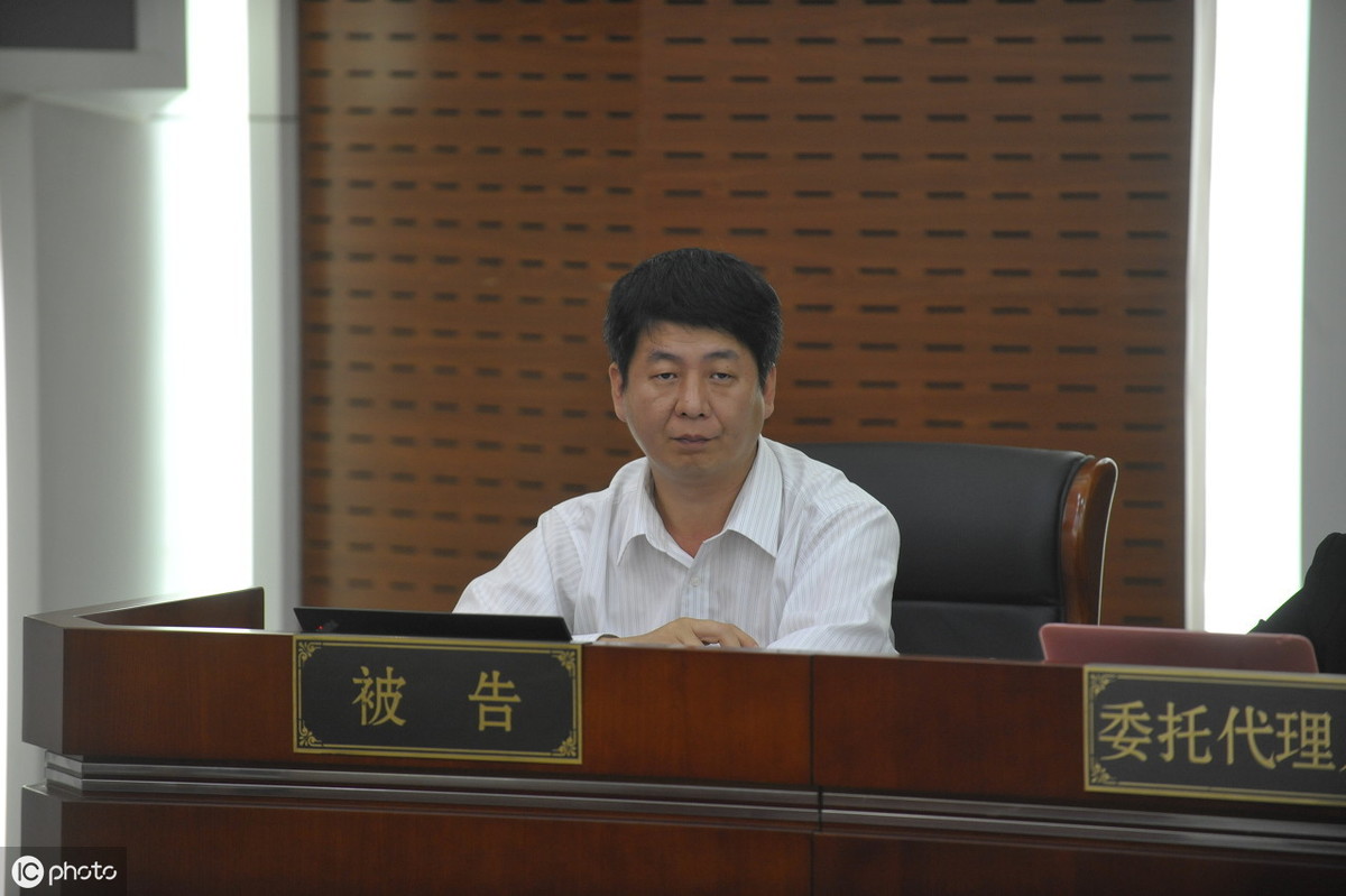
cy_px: 448
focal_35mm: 200
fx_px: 7474
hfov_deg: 10.3
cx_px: 673
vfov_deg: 6.9
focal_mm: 200
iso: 2000
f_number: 3.2
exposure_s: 1/250
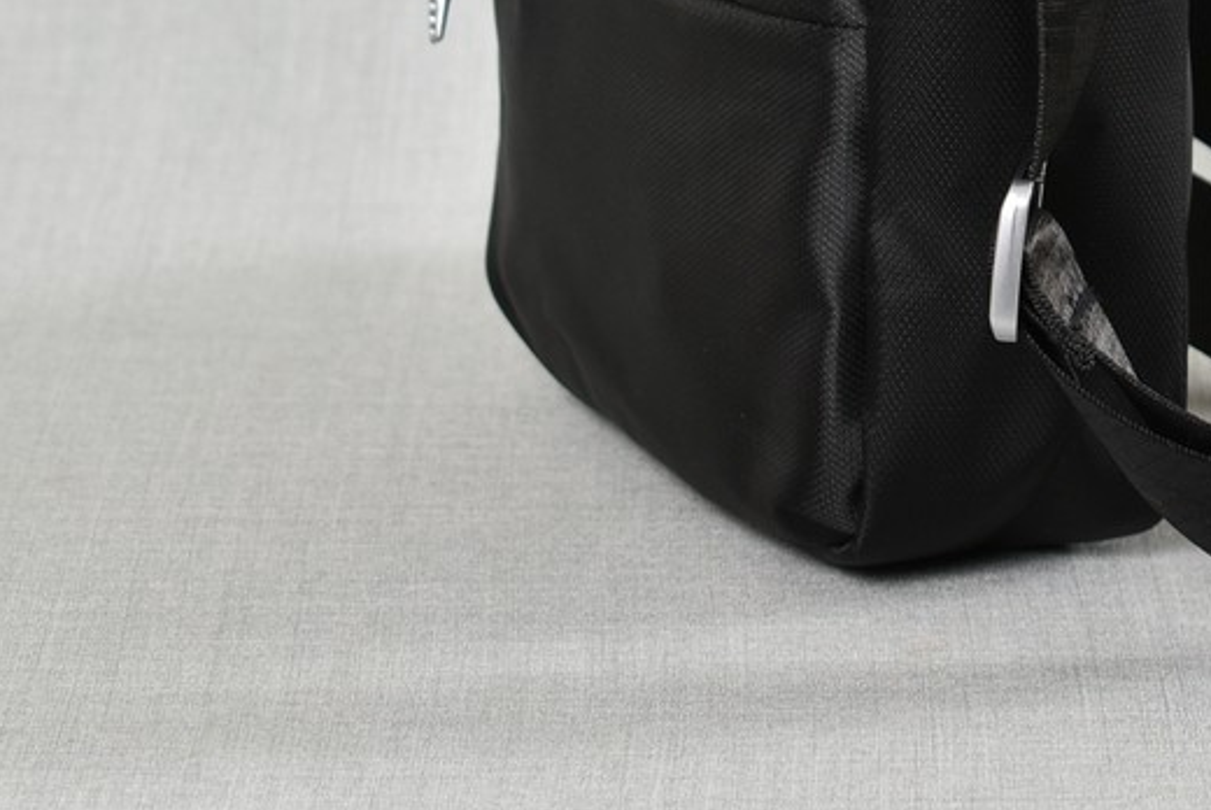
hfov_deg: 10.7
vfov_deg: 7.1
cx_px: 927
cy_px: -142
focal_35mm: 192
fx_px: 6466
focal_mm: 52
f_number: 6.3
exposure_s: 1/2
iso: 100
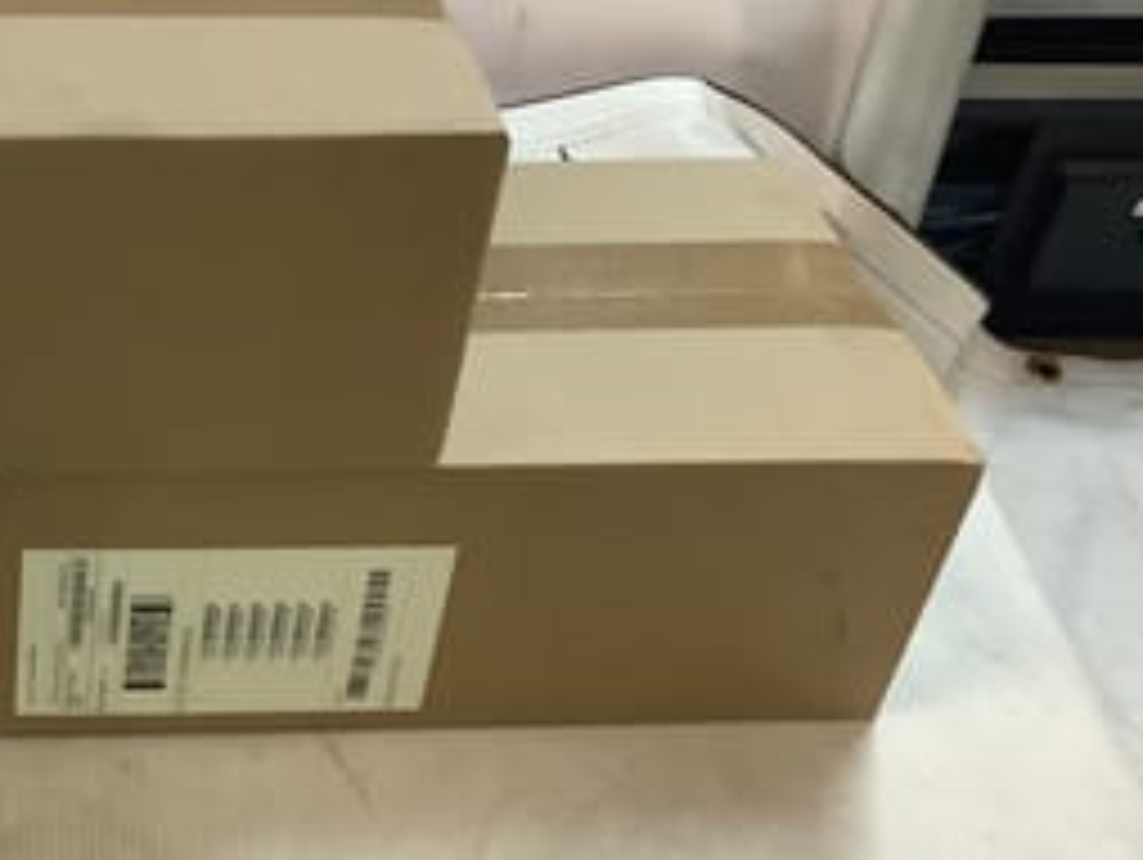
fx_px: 2016
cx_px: 32
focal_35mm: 61
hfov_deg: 29.8
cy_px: 444
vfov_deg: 24.1
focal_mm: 3.3
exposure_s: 1/50
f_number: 2.4
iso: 250
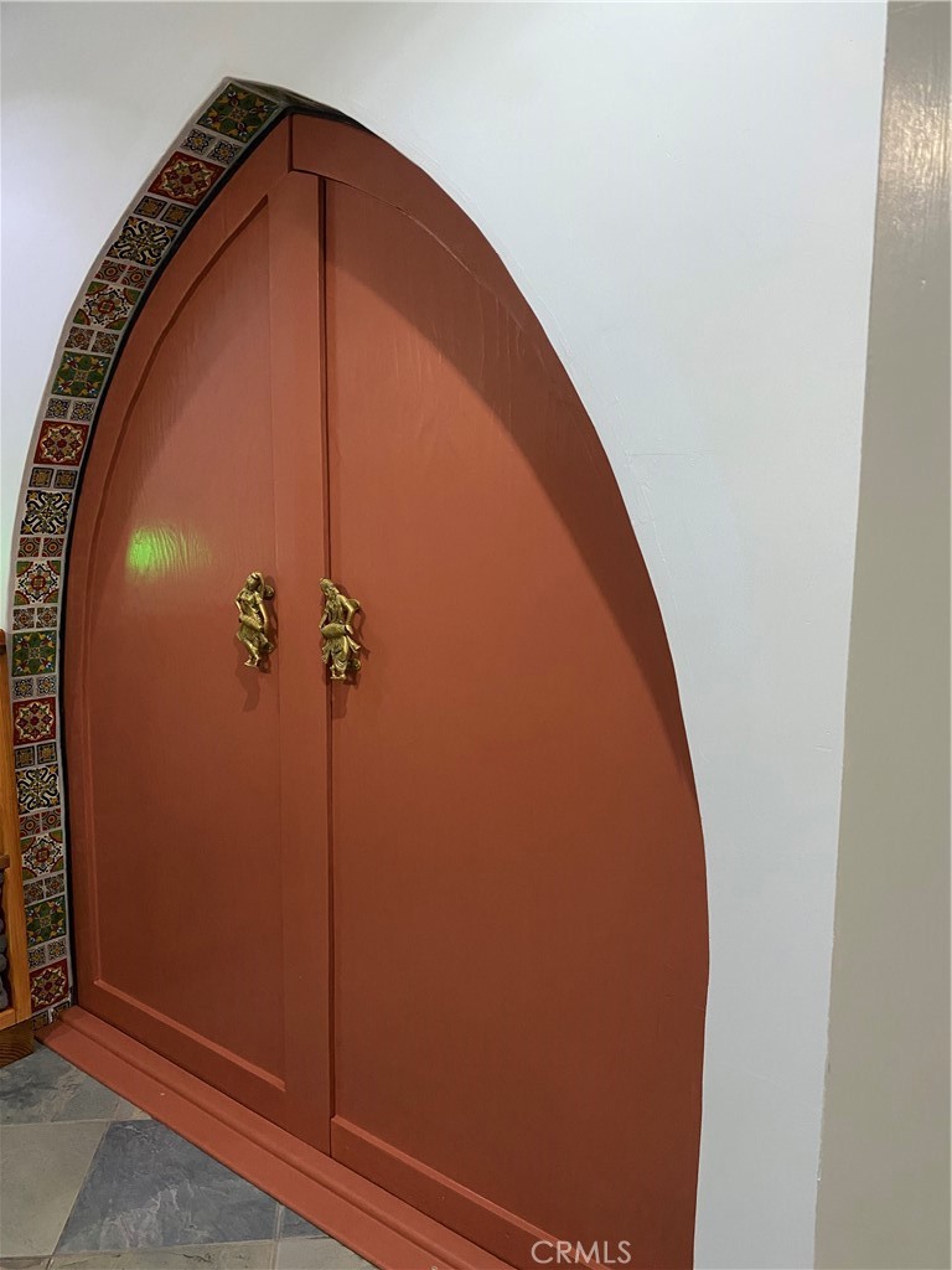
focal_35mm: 26
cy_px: 635
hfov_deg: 53.1
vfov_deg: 67.3
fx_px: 953
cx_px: 476
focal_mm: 4.25
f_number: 1.8
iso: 320
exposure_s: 1/60
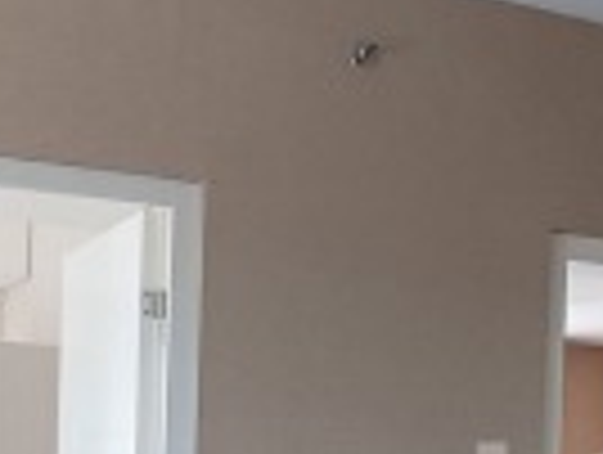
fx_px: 1274
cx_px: 335
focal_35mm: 73
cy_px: 517
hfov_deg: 26.6
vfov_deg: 19.3
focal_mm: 1.64
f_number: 2.2
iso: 80
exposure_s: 1/50
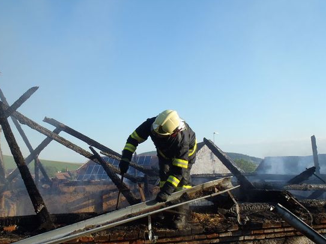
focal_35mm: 33
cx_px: 147
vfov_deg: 42.9
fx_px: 311
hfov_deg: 55.3
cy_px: 137
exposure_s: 1/400
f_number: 3.9
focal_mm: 5
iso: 80
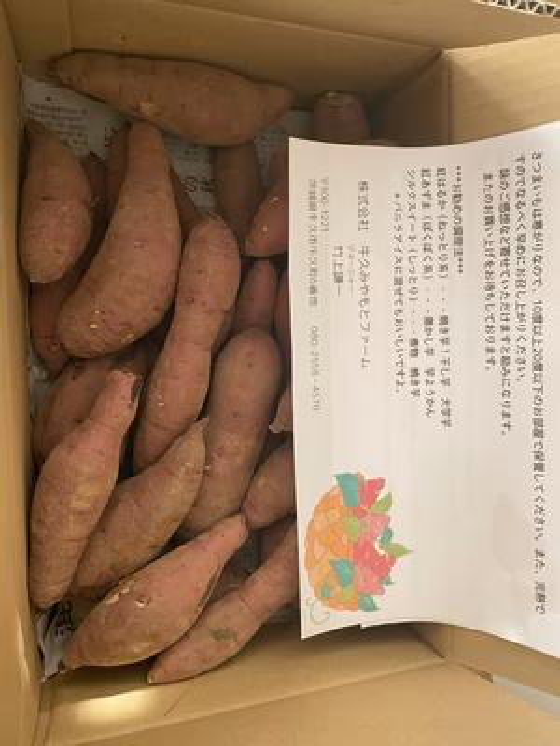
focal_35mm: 26
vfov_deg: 67.3
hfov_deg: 53.1
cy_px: 373
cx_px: 280
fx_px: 561
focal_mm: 4.25
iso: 125
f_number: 1.8
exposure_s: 1/60
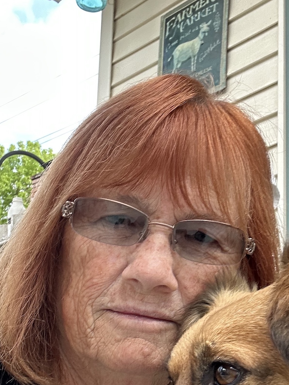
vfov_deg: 32.7
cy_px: 280
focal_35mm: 58
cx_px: 150
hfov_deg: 25.2
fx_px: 645
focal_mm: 2.69
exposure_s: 1/121
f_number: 1.9
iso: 40
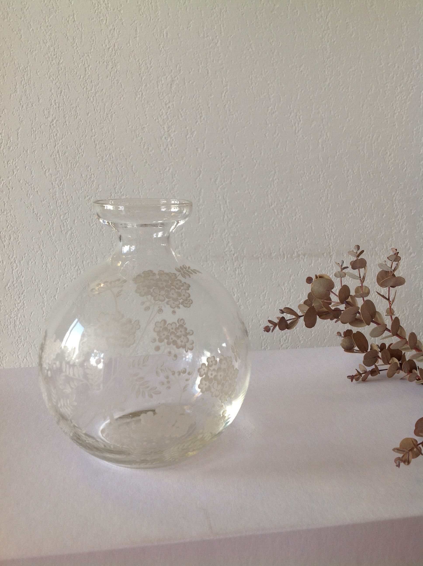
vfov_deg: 52.7
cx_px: 212
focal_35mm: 35
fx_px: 572
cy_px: 283
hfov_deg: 40.6
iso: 50
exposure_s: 1/50
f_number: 2.4
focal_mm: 4.28
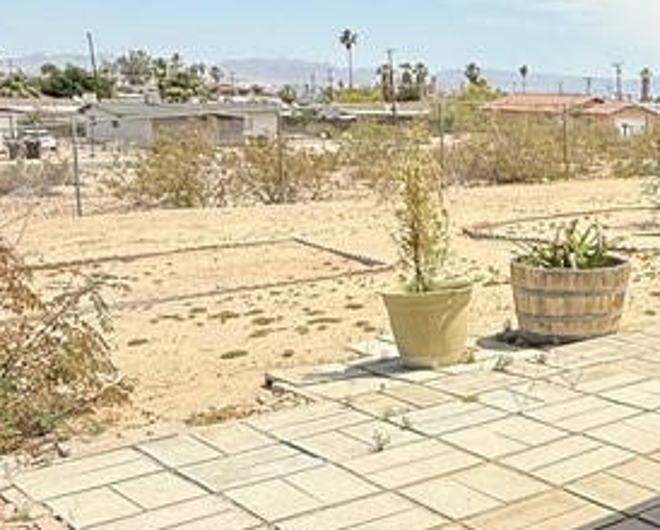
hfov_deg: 30.4
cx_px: 814
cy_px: 258
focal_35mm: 51
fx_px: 998
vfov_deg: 29.7
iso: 50
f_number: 2.2
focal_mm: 2.22
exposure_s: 1/3125
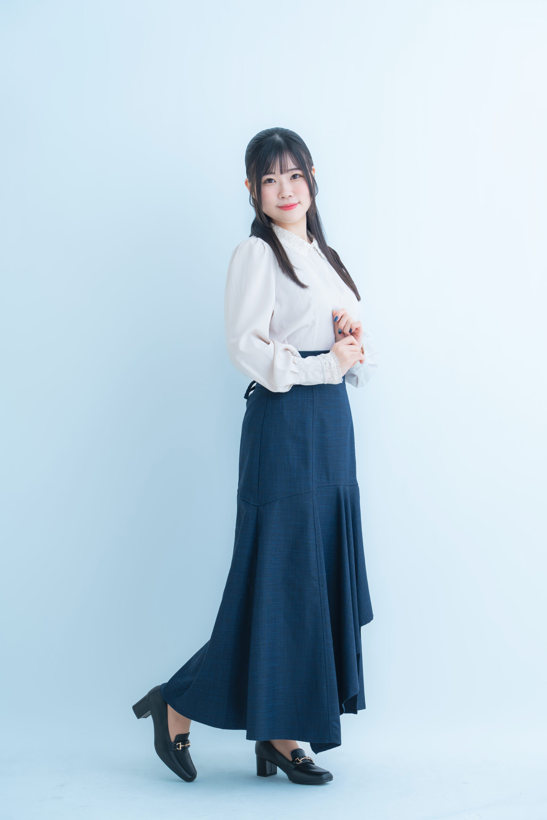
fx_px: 2370
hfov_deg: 13.2
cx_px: 274
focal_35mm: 104
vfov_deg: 19.6
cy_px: 410
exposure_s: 1/125
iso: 250
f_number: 6.3
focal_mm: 104
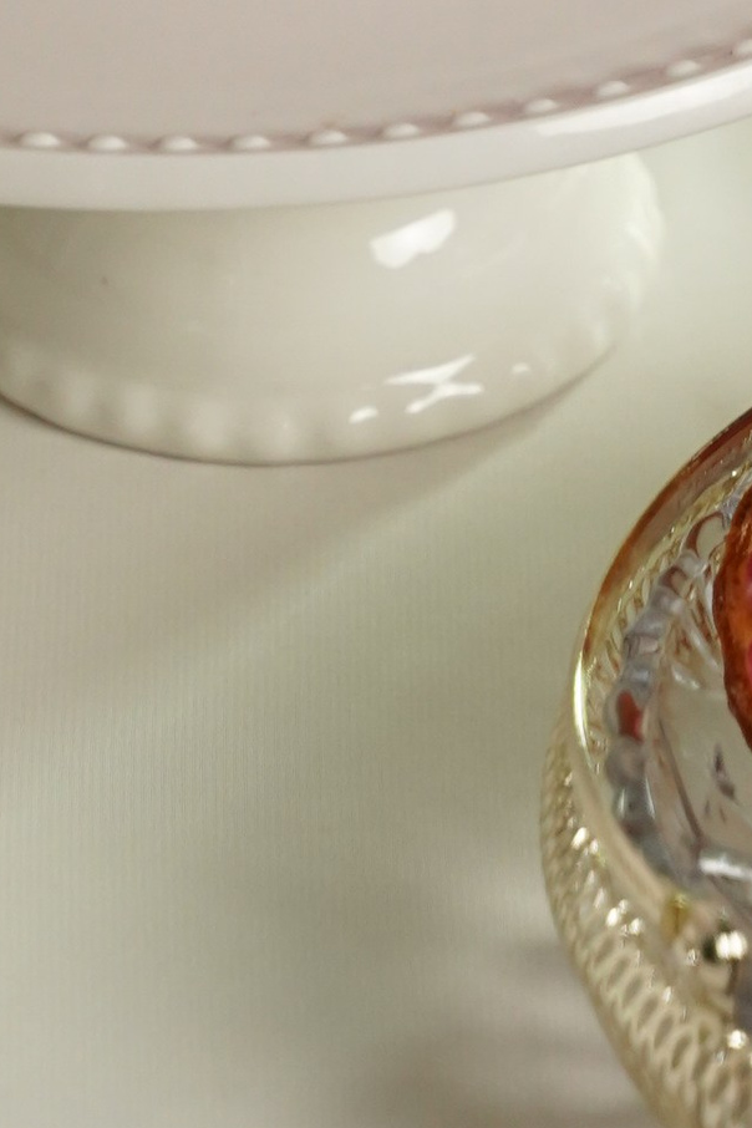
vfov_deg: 6.4
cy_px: -488
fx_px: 9963
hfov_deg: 4.3
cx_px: 326
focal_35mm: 318
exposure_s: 1/160
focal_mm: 75
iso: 1600
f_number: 3.5
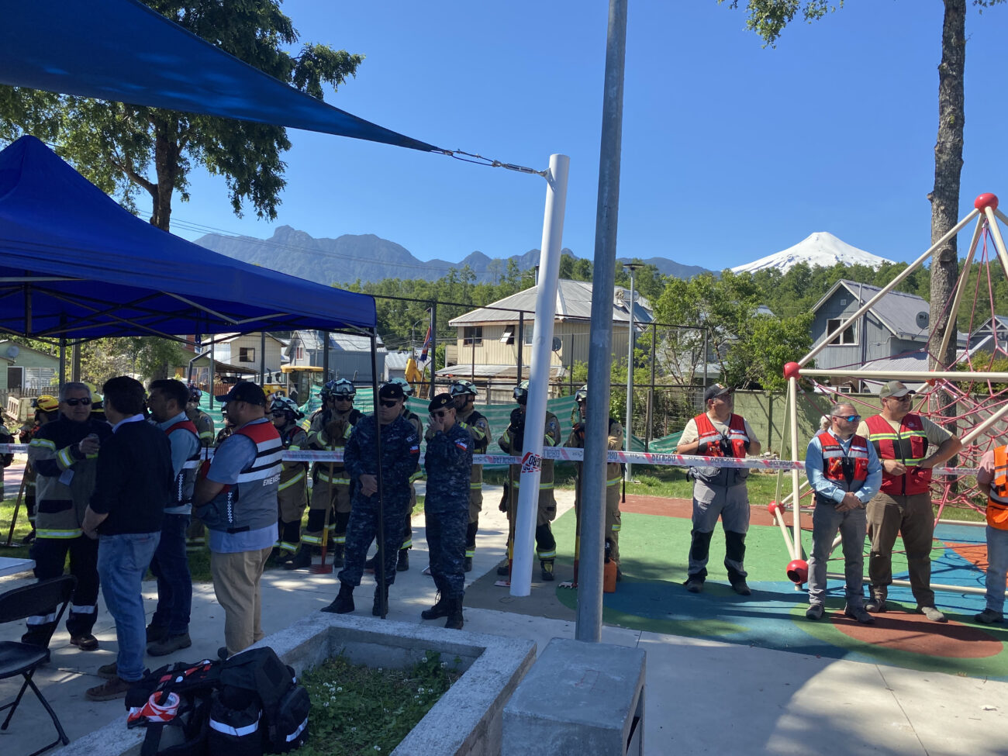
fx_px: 757
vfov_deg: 53.1
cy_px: 378
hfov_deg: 67.3
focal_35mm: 26
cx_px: 504
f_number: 1.8
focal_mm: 4.25
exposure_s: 1/1484
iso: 32
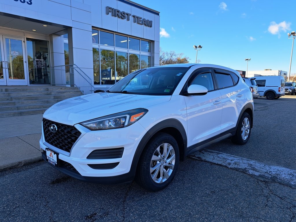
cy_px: 111
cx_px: 148
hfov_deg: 71.6
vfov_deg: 56.8
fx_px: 205
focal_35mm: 24
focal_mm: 5.23
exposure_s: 1/543
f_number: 1.8
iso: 50
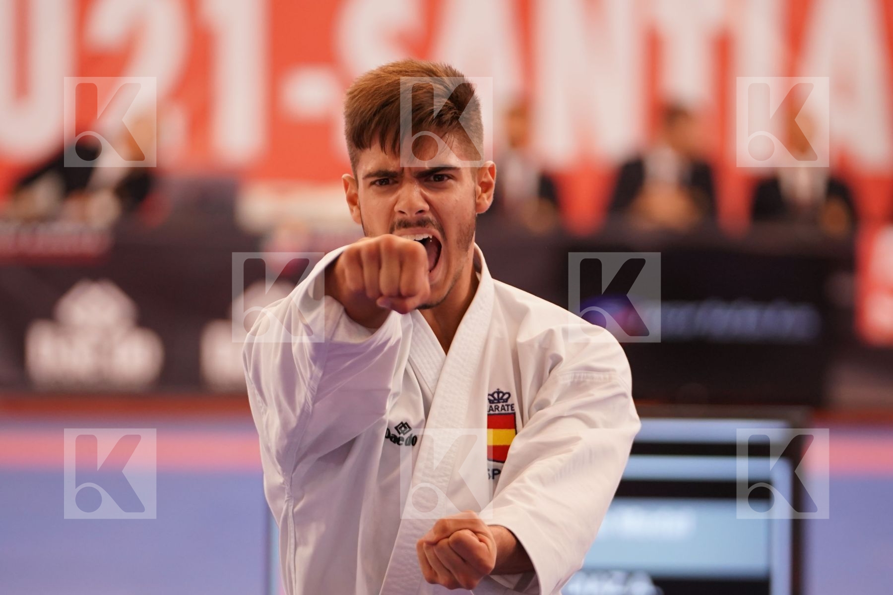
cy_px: 298
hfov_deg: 8.4
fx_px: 6102
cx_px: 446
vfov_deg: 5.6
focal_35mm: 246
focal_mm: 164
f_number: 2.8
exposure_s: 1/500
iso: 1250
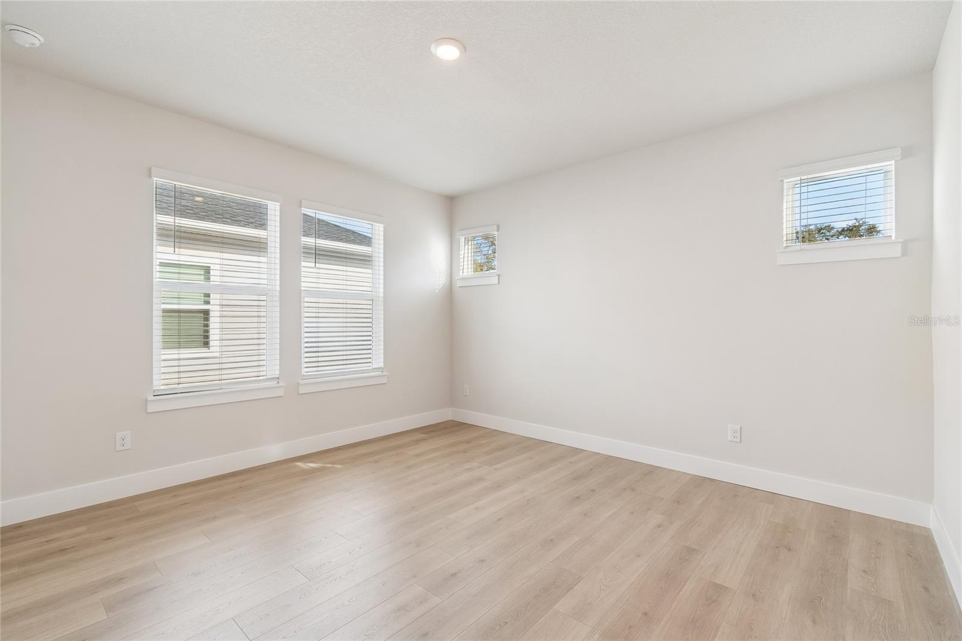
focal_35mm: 15
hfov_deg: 100.4
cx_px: 481
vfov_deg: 77.3
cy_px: 320
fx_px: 401
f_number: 7.1
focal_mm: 10
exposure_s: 1/8
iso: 100
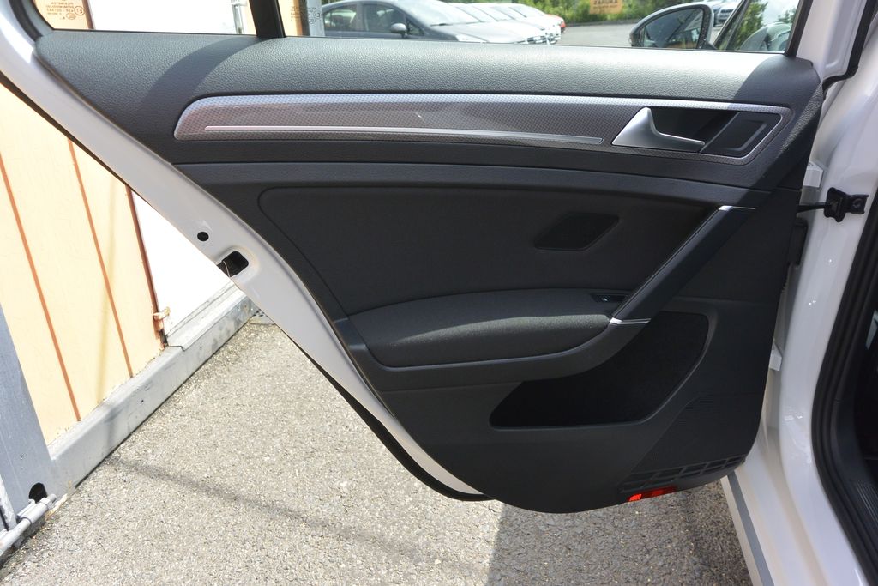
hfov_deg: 67.4
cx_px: 439
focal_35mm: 27
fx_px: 659
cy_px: 293
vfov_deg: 47.9
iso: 160
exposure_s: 1/500
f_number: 4
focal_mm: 10
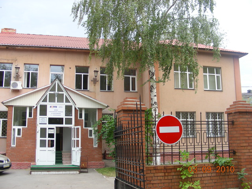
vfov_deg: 37.7
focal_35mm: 38
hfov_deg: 49.0
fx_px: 277
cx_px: 126
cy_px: 94
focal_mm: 6.3
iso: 50
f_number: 3.5
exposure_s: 1/106
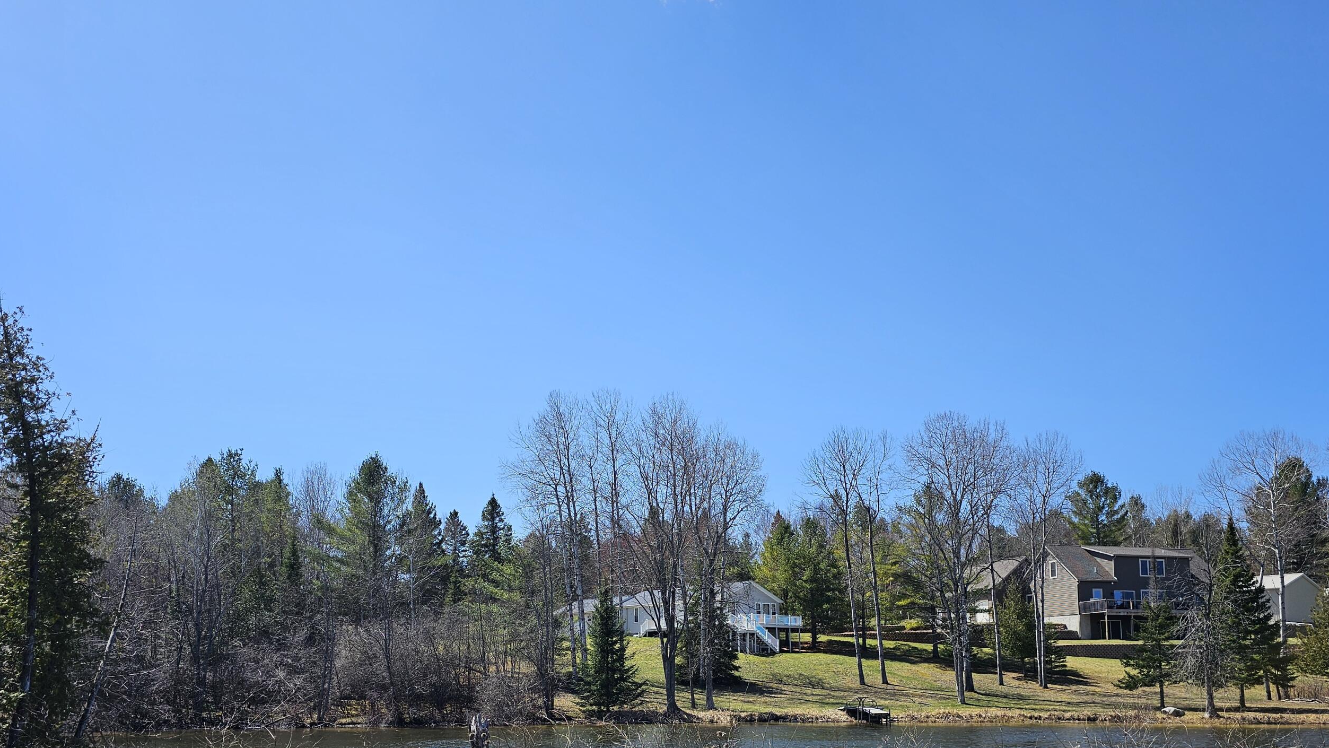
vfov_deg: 38.0
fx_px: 1057
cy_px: 562
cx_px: 659
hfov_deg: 64.3
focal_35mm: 30
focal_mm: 6.3
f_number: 1.7
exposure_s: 1/976
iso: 10
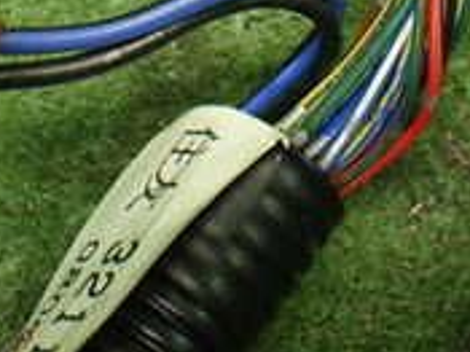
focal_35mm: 103
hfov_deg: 19.1
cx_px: 290
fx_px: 1398
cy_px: -116
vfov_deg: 13.8
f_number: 2.3
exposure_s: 1/100
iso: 800
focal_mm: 5.4
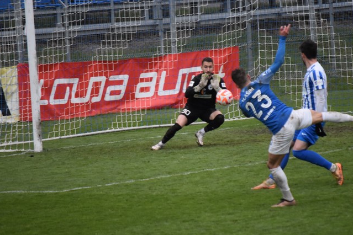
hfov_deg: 5.9
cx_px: 193
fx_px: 3451
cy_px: 120
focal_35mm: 352
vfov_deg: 3.9
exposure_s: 1/500
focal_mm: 200
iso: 1600
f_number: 5.6
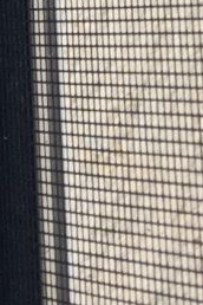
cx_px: -113
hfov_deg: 5.8
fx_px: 1979
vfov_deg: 7.0
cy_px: -856
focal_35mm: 234
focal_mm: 4.15
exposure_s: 1/122
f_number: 2.2
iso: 32
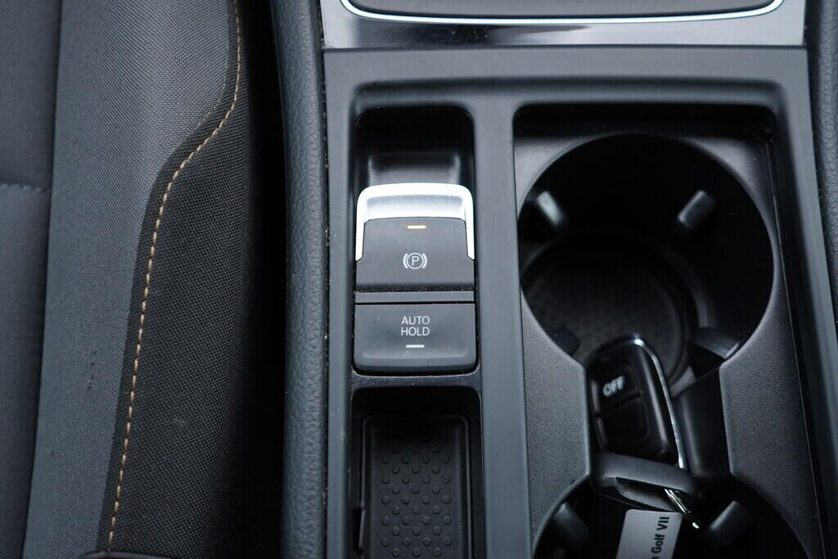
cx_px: 419
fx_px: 838
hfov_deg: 53.1
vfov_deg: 36.9
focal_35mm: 36
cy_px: 280
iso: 250
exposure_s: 1/40
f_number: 2.8
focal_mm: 24
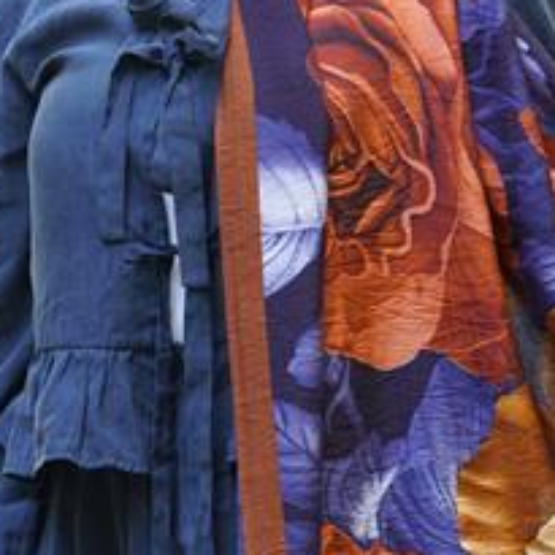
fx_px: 5061
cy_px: 16
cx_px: 249
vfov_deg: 6.3
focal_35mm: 279
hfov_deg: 6.3
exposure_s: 1/100
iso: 640
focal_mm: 145
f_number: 5
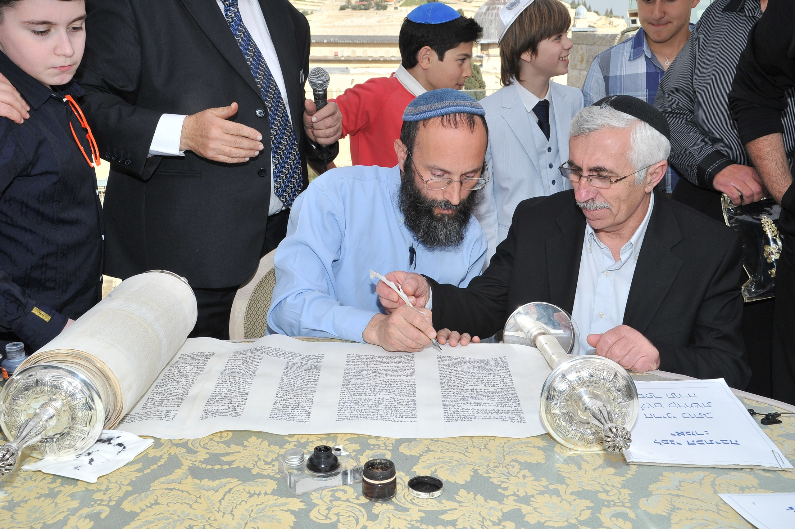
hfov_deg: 48.5
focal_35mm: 40
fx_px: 883
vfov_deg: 33.4
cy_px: 264
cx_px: 398
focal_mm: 40
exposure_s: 1/250
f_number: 14
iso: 500
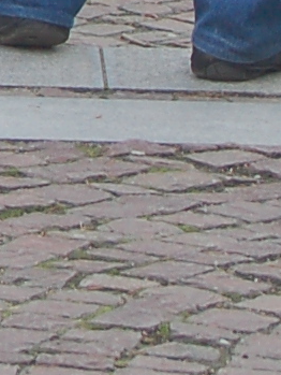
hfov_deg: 2.4
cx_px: -517
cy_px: -544
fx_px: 6717
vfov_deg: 3.2
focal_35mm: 621
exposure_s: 1/160
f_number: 9
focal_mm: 50
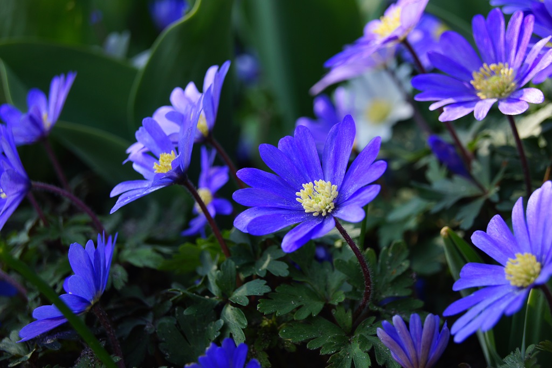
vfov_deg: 16.5
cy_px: 184
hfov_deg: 24.6
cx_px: 276
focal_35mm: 82
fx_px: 1265
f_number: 5.6
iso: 200
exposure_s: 1/320
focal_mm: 55
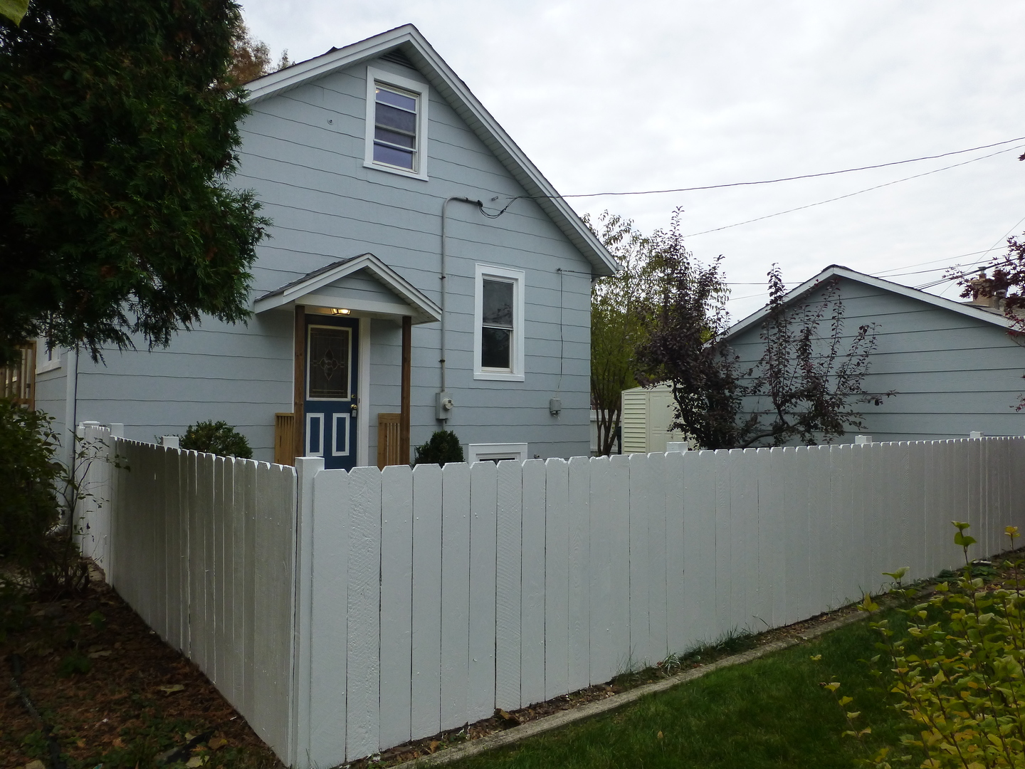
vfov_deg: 56.8
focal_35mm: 24
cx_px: 512
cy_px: 384
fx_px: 711
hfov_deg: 71.6
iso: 160
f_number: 4
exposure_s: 1/320
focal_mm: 4.3
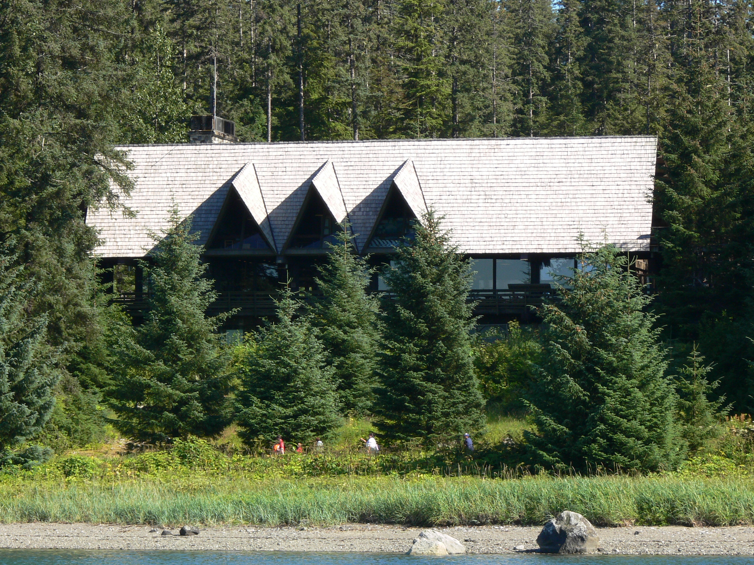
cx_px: 377
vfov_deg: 8.0
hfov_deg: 10.6
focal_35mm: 186
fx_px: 4051
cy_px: 282
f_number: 5.6
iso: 80
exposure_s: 1/160
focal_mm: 31
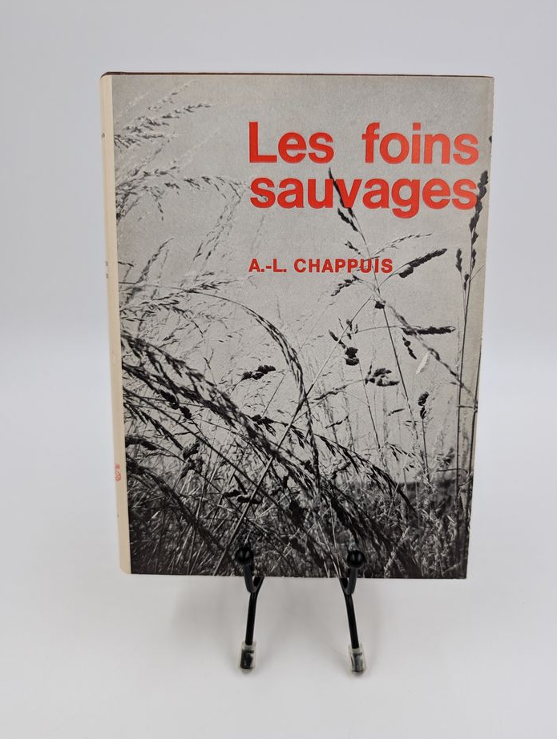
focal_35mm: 26
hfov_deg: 53.1
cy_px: 376
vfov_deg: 67.2
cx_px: 300
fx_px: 556
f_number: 1.68
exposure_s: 1/215
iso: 212
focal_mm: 6.9
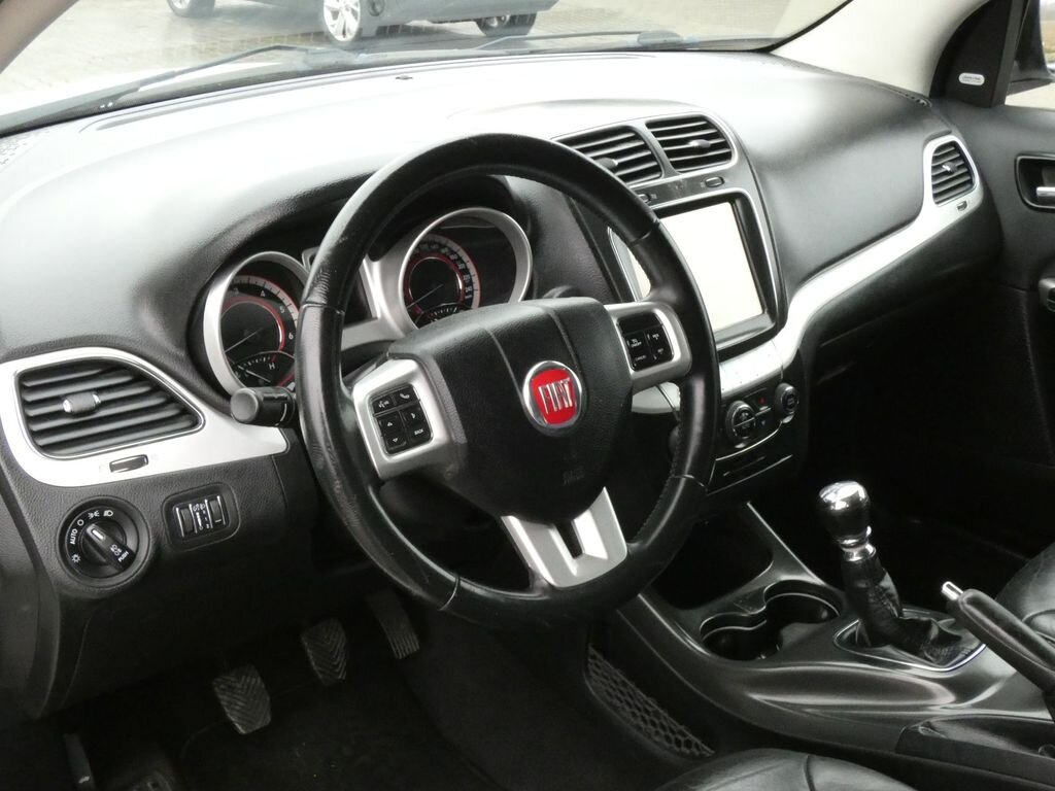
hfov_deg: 47.9
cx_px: 528
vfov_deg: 36.8
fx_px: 1189
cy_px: 396
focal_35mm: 39
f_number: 5.6
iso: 1250
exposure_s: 1/80
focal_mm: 7.1
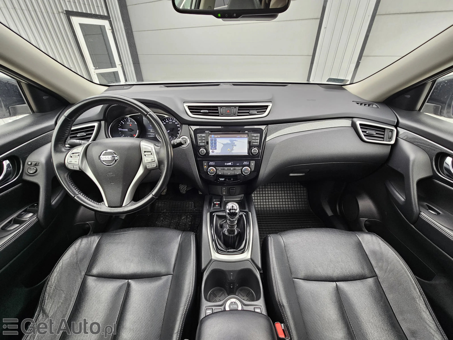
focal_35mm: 13
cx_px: 226
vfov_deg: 89.9
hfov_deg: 106.2
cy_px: 170
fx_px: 170
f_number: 2.2
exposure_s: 1/50
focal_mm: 2.2
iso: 64
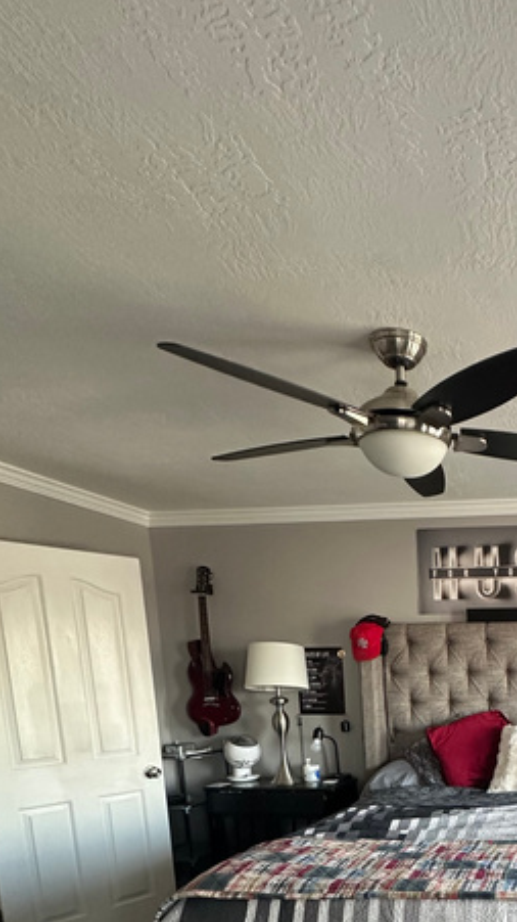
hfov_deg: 37.5
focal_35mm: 26
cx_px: 560
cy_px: 765
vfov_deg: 64.2
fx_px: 635
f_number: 2.2
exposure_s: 1/61
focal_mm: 2.22
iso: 320
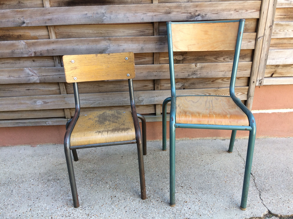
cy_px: 110
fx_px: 245
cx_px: 146
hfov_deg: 61.7
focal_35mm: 29
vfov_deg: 48.2
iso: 32
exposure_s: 1/130
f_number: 2.2
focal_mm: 4.15
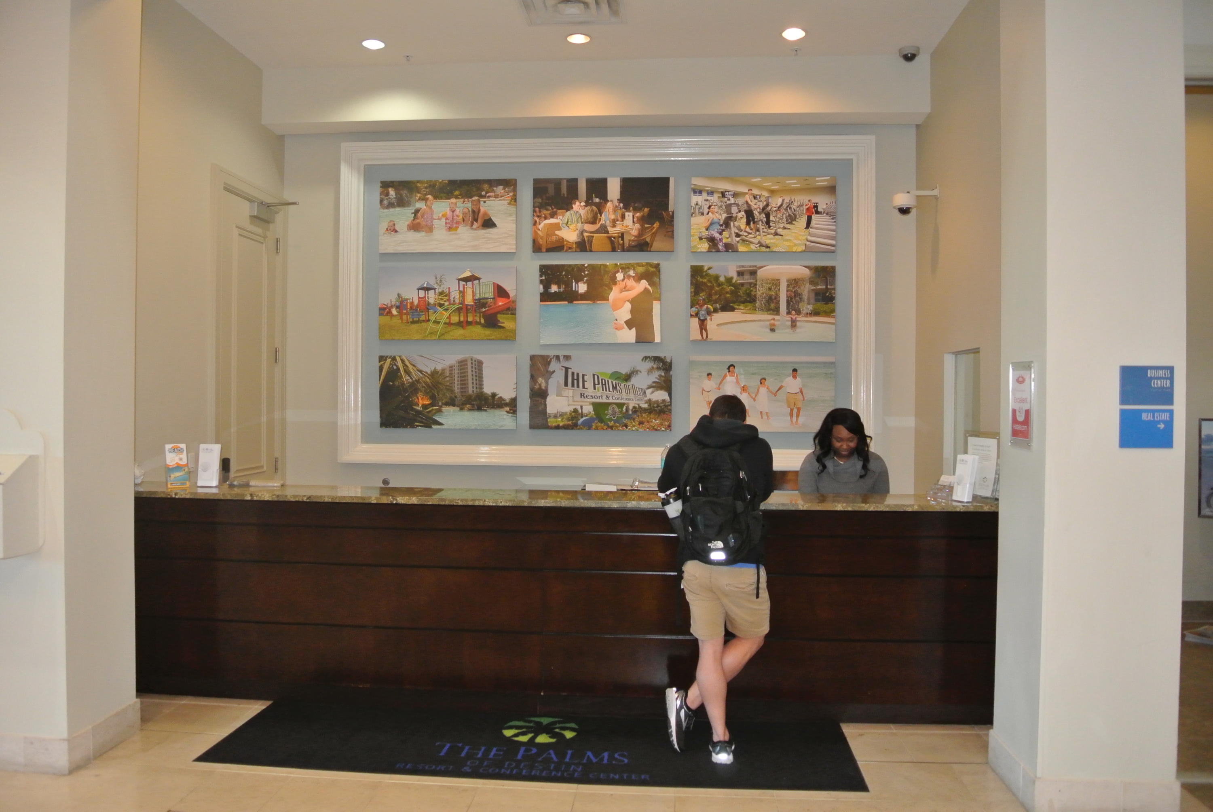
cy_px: 406
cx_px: 606
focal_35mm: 27
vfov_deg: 48.0
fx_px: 911
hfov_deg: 67.3
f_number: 3.5
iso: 800
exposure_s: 1/60
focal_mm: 10
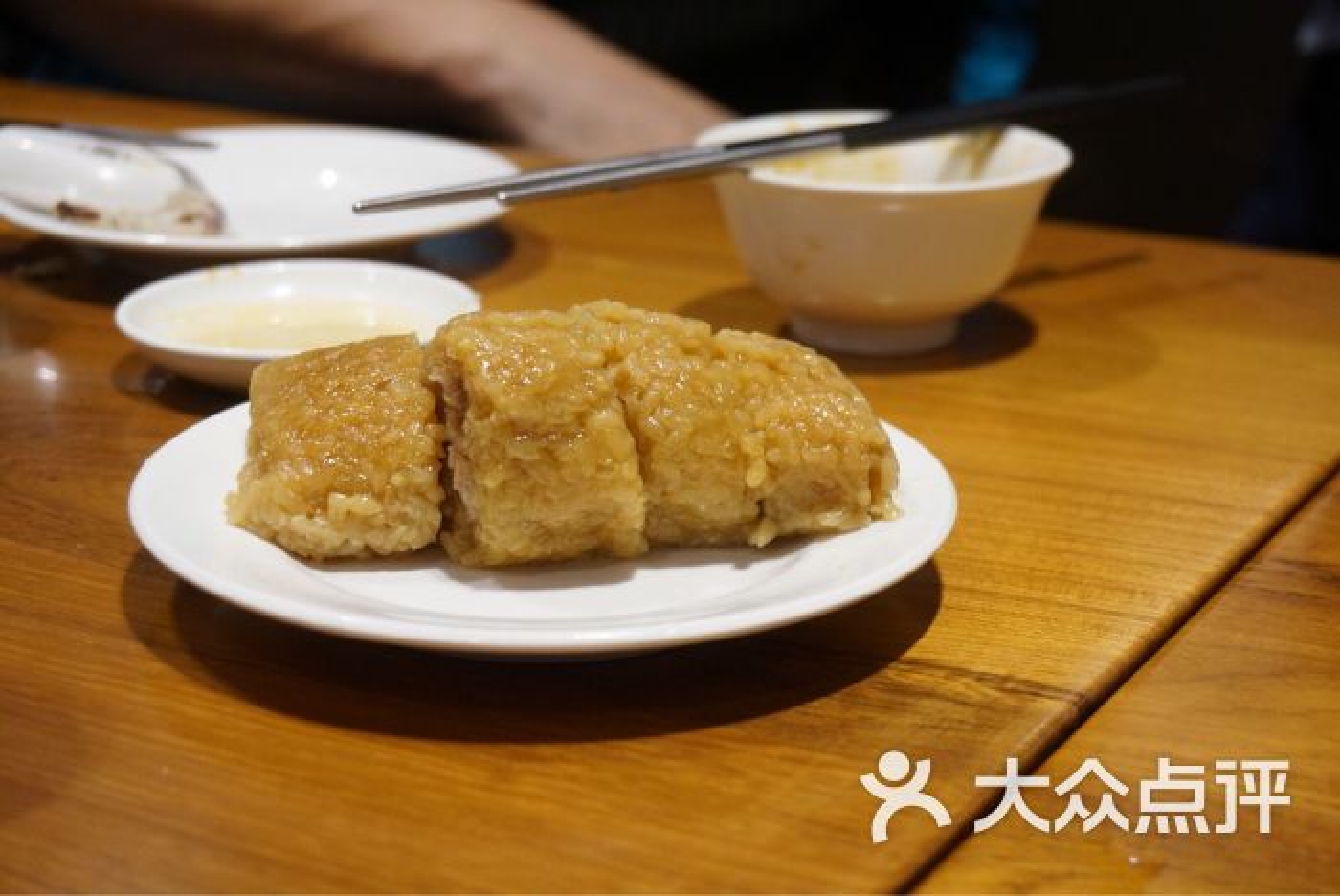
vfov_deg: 22.7
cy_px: 448
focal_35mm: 60
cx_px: 670
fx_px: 2235
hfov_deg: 33.4
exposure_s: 1/80
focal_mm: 40
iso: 2000
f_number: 5.6
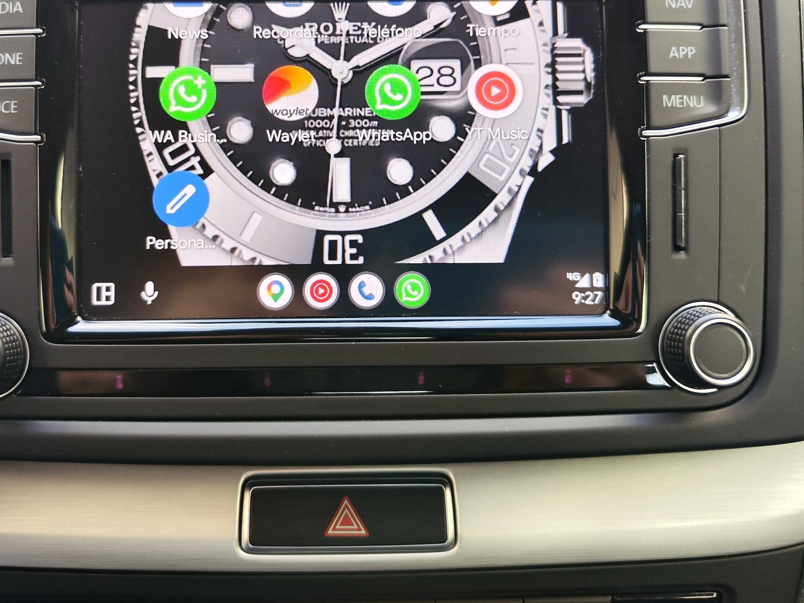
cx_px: 343
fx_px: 743
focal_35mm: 32
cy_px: 192
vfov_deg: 43.4
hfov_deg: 56.6
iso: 208
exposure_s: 1/100
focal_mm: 7.01
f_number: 1.69
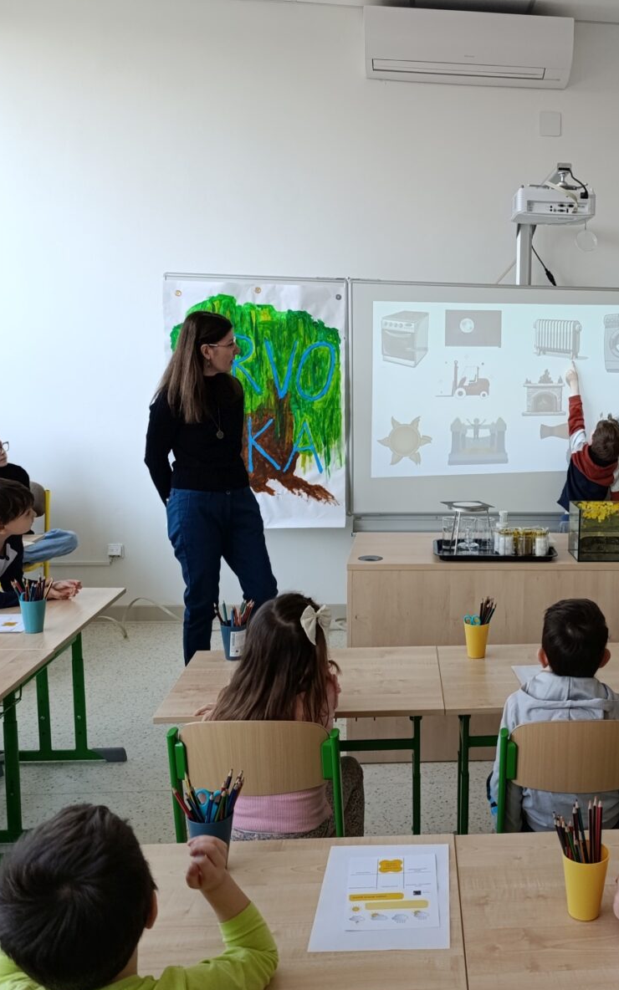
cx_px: 511
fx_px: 891
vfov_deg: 58.1
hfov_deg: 36.8
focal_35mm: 33
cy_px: 497
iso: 100
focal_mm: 6.14
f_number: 1.6
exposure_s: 1/100
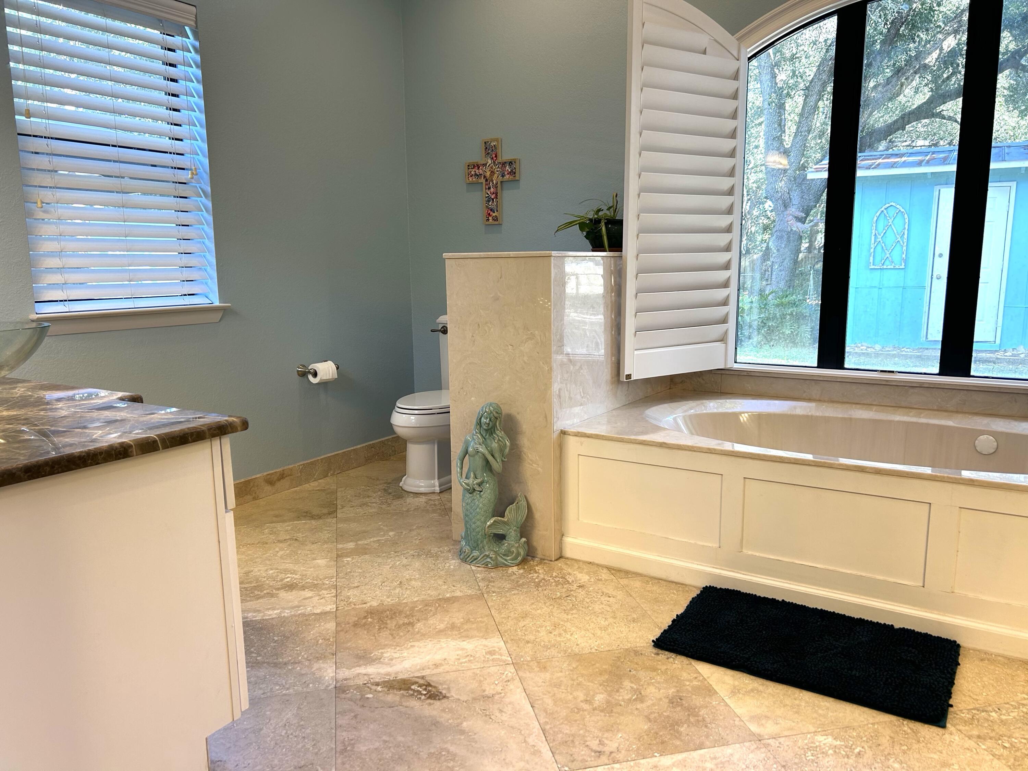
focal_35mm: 26
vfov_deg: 53.1
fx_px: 772
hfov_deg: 67.3
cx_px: 514
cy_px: 386
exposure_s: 1/120
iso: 64
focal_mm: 5.7
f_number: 1.5
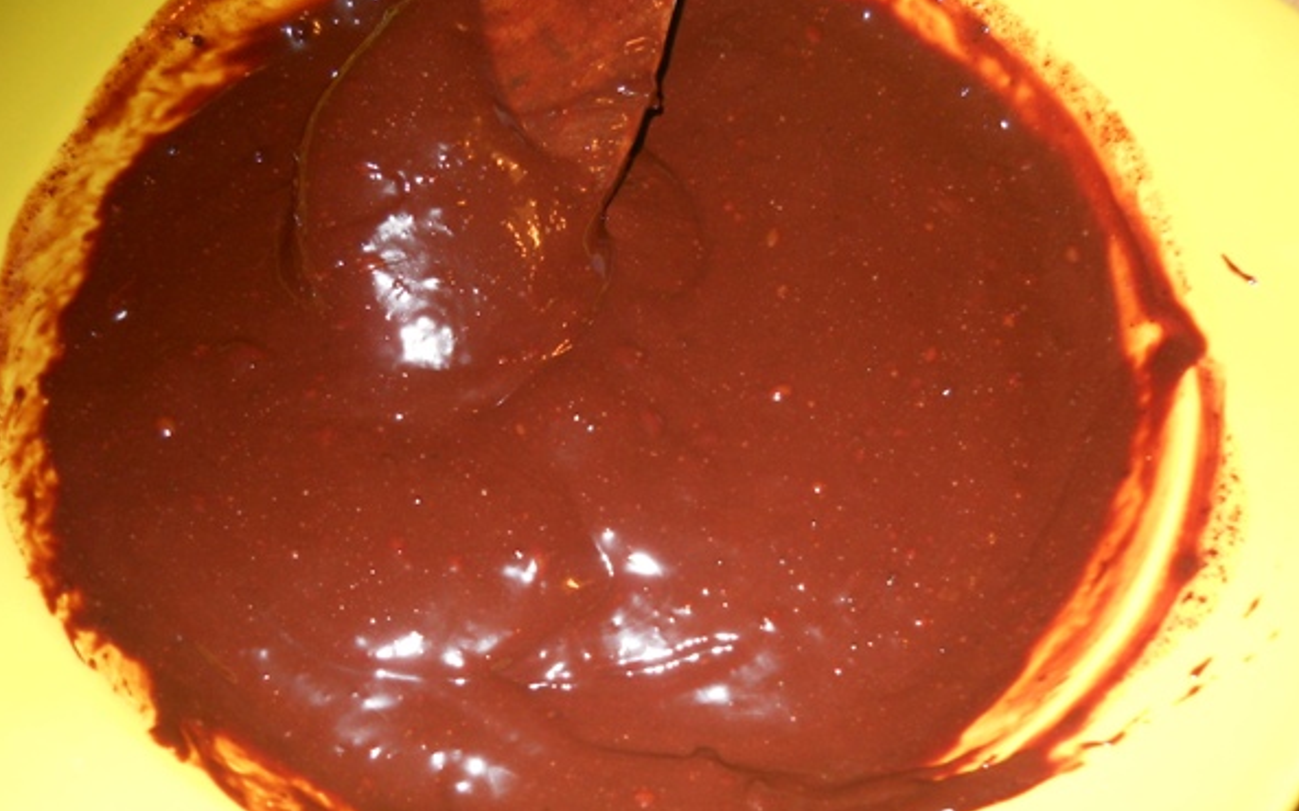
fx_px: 1557
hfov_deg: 45.3
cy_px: 445
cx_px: 644
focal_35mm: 44
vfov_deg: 29.2
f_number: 5.5
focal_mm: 6.72
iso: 100
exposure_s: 1/30
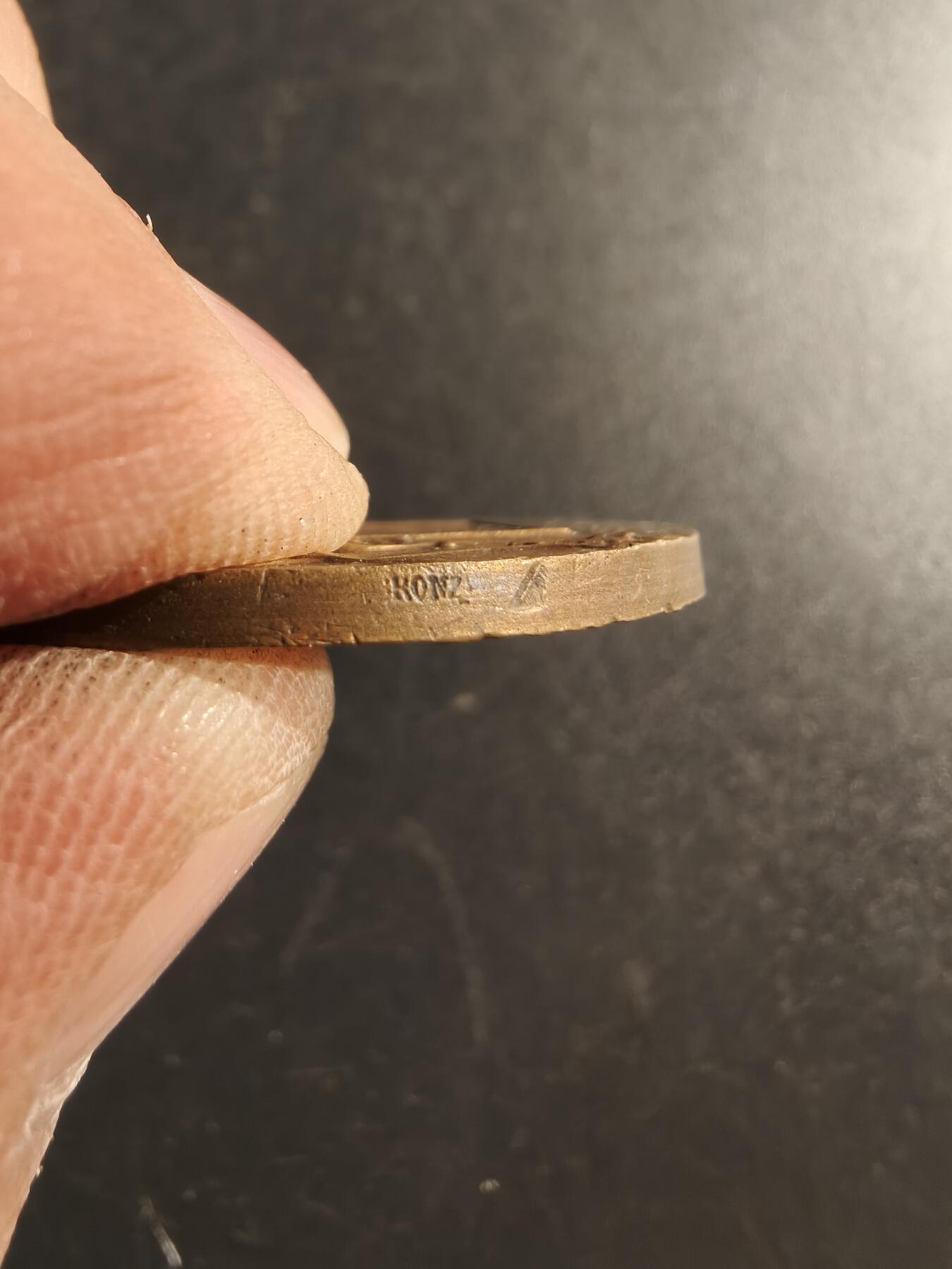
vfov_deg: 73.9
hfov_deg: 58.9
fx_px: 843
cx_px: 476
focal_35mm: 23
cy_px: 634
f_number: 2
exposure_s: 1/100
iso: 160
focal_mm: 2.32
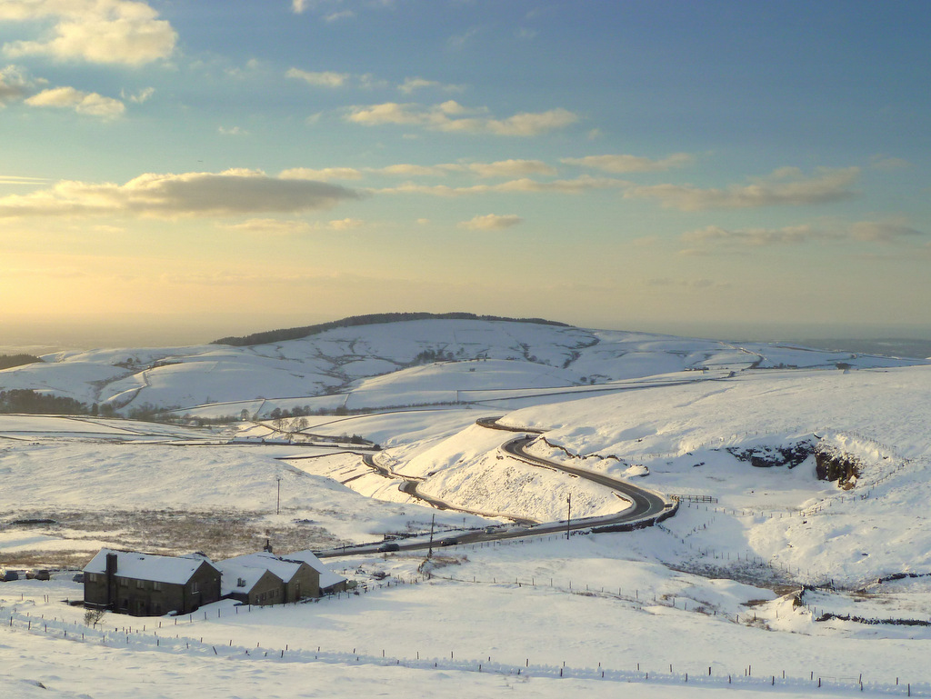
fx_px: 1184
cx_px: 466
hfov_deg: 42.9
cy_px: 350
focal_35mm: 44
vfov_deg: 32.9
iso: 80
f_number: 5.6
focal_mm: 7.3
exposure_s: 1/400
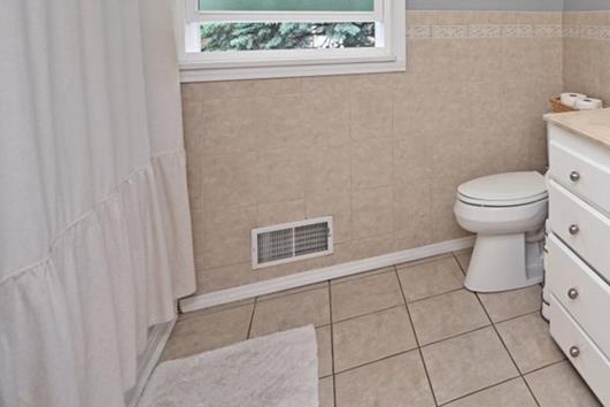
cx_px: 543
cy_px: 24
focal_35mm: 27
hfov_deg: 58.2
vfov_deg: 42.9
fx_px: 457
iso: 200
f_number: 5
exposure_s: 1/100
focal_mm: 14
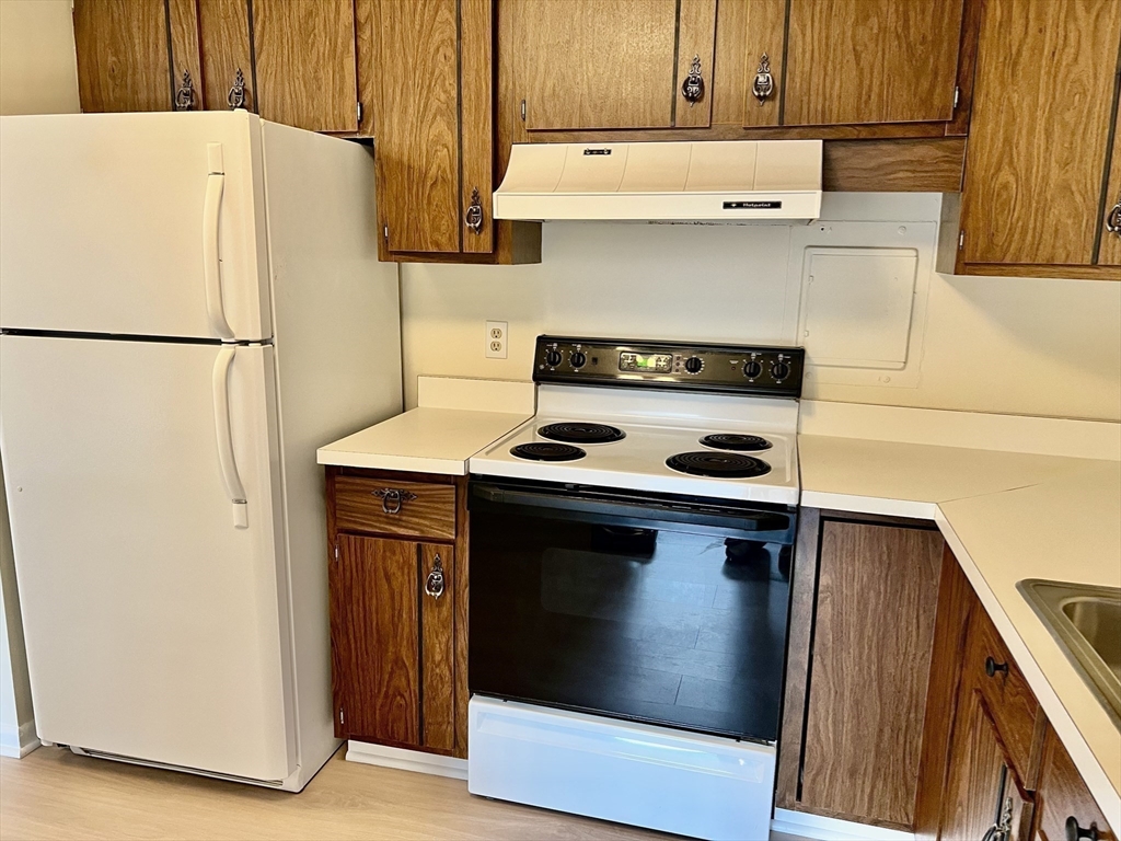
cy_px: 420
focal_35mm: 26
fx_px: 842
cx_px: 560
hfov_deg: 67.3
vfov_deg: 53.1
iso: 125
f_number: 1.5
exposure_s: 1/60
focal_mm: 5.7
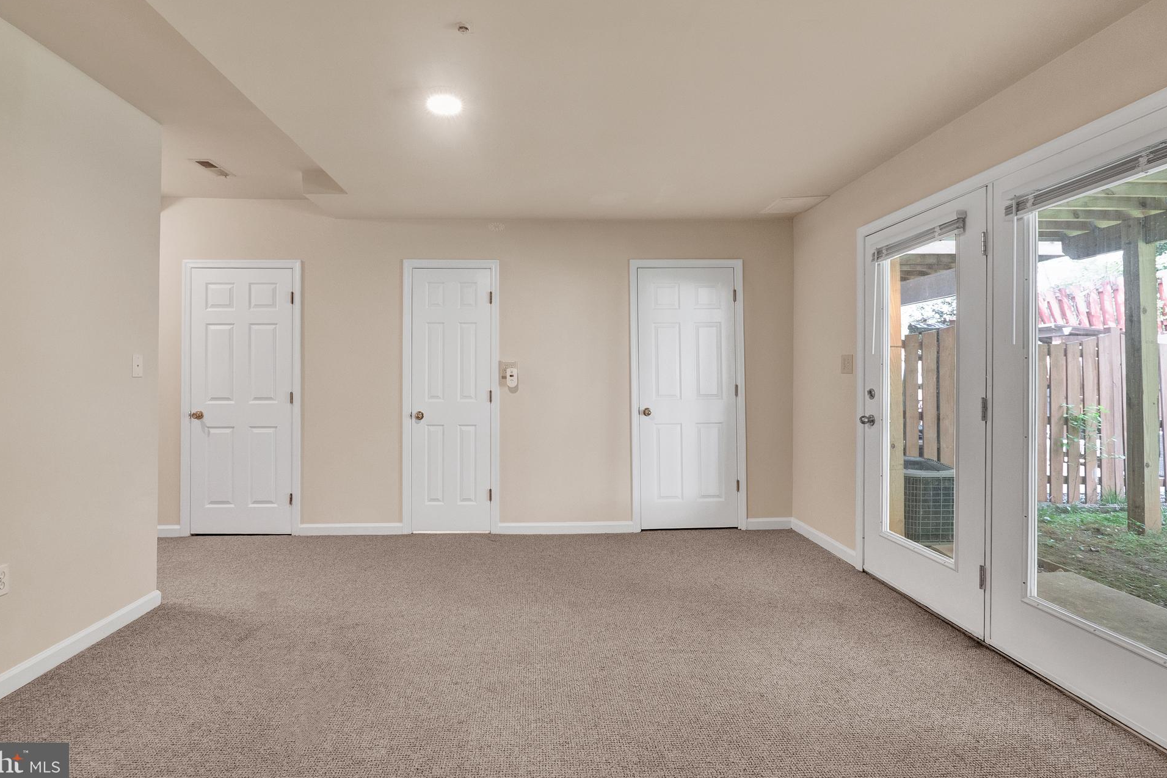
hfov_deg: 100.3
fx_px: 486
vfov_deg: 77.3
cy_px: 370
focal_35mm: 15
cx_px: 558
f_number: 4
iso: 640
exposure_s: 1/25
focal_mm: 7
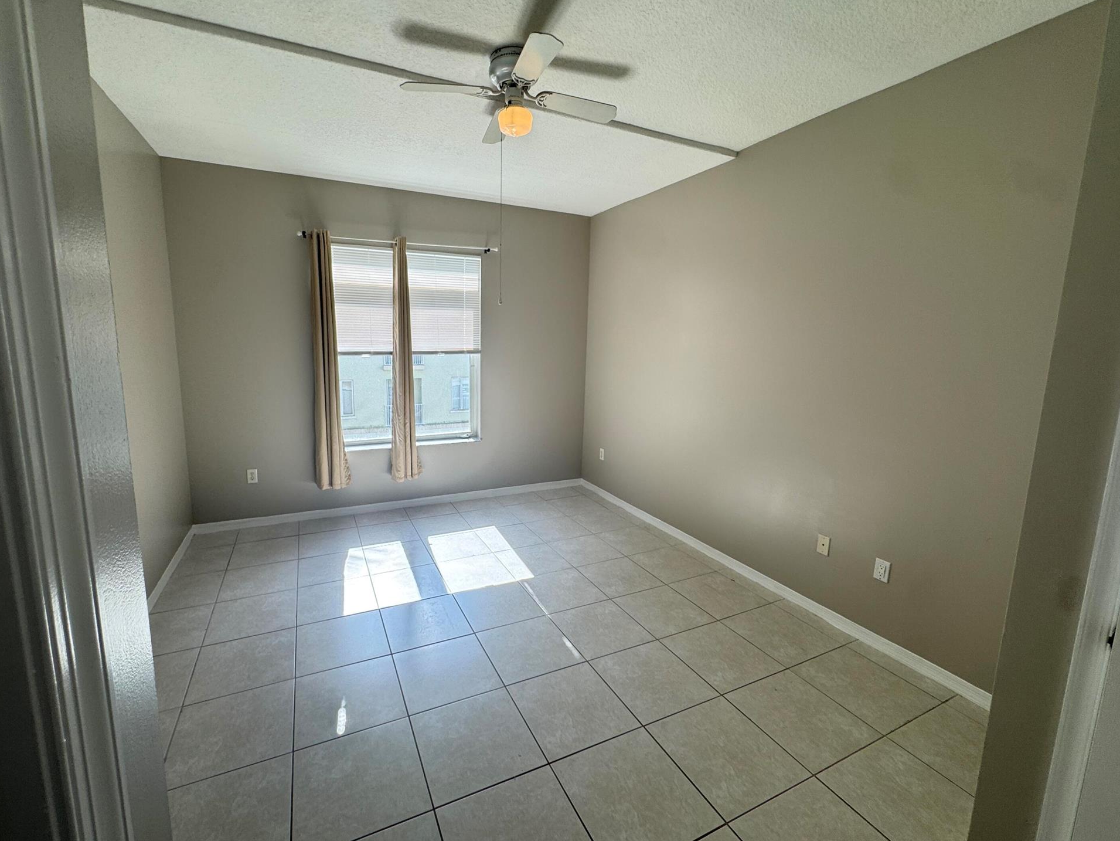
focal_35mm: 15
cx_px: 529
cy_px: 409
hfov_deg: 98.1
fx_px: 485
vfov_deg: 81.7
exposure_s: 1/120
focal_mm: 2.22
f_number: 2.2
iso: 50
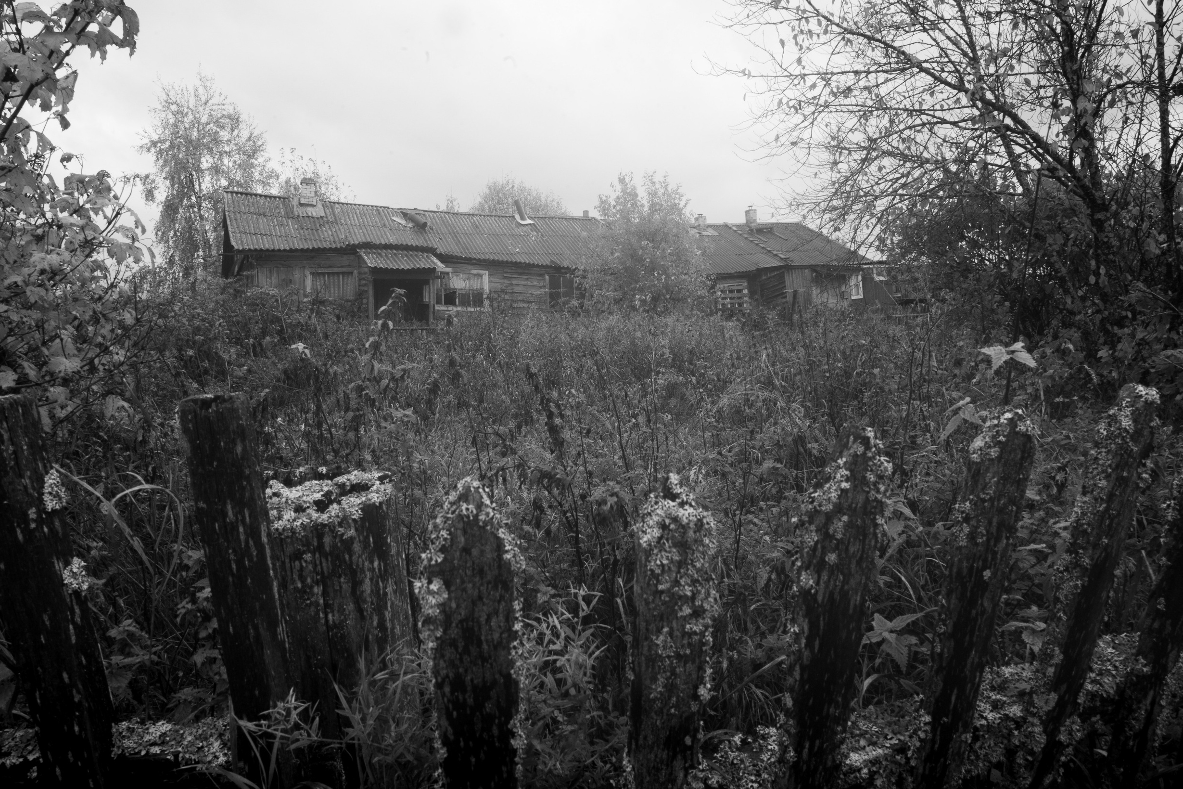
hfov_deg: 71.5
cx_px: 568
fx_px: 821
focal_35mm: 25
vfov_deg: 51.3
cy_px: 393
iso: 400
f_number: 22
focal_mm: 24
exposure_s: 1/10
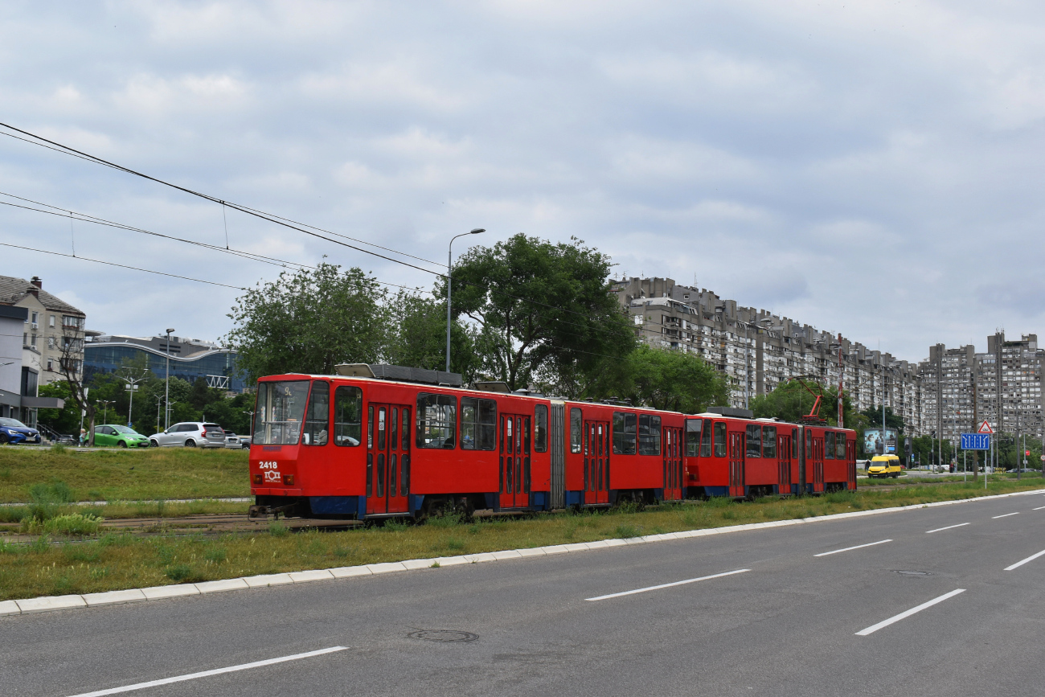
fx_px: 1132
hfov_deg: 49.5
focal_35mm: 39
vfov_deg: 34.2
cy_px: 348
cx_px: 522
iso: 200
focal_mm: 26
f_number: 9
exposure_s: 1/320
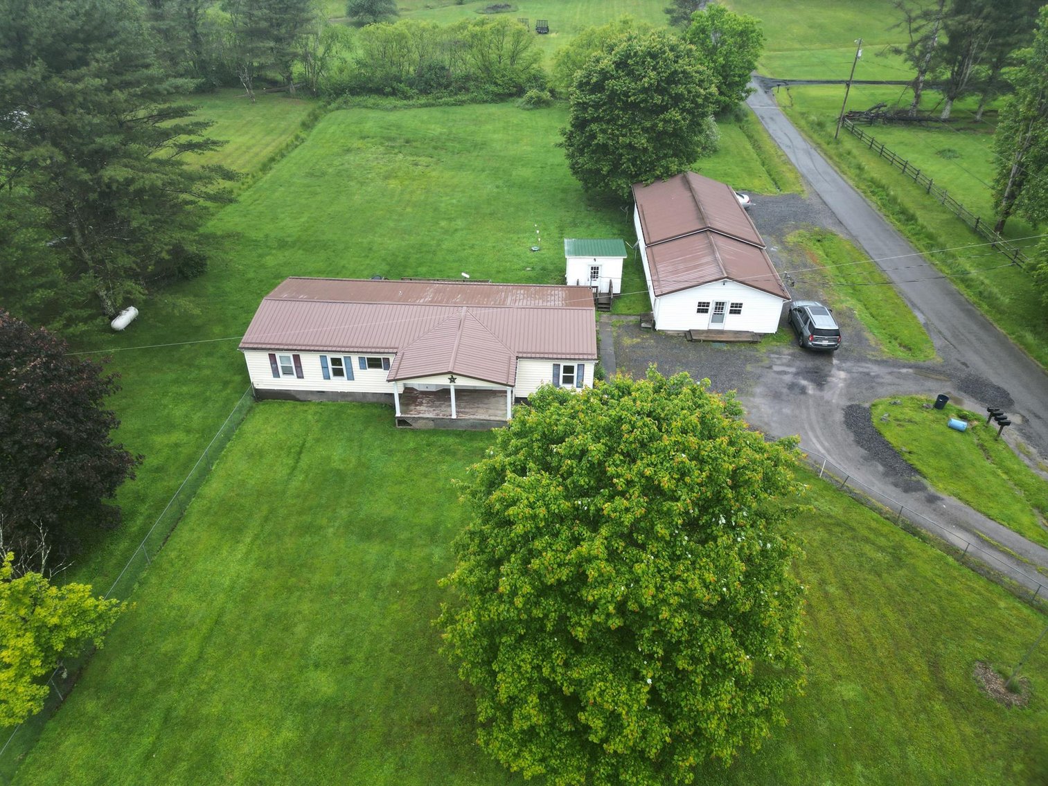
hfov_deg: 71.6
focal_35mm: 24
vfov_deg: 56.8
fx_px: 727
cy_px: 393
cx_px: 524
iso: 100
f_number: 1.7
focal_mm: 6.72
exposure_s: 1/500
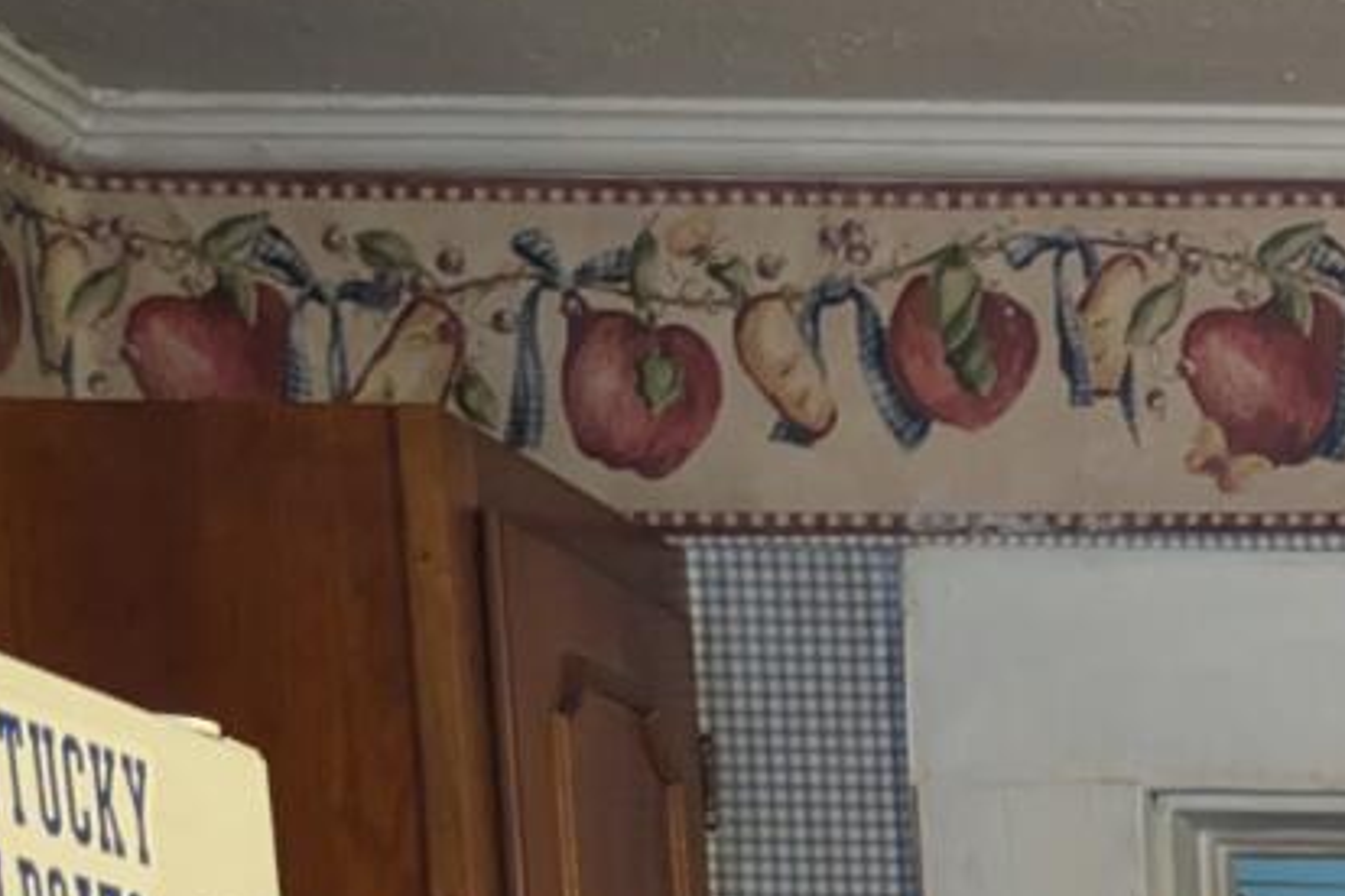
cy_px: 2996
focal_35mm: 181
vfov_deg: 6.6
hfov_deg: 9.8
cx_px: 3427
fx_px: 6762
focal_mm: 6.9
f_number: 1.68
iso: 374
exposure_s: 1/30
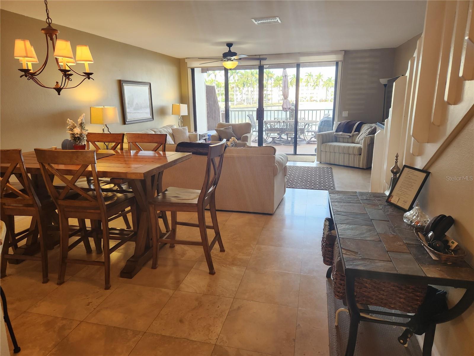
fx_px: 315
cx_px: 237
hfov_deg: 73.9
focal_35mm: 23
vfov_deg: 58.9
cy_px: 178
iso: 160
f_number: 1.8
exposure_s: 1/120
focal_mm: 5.4
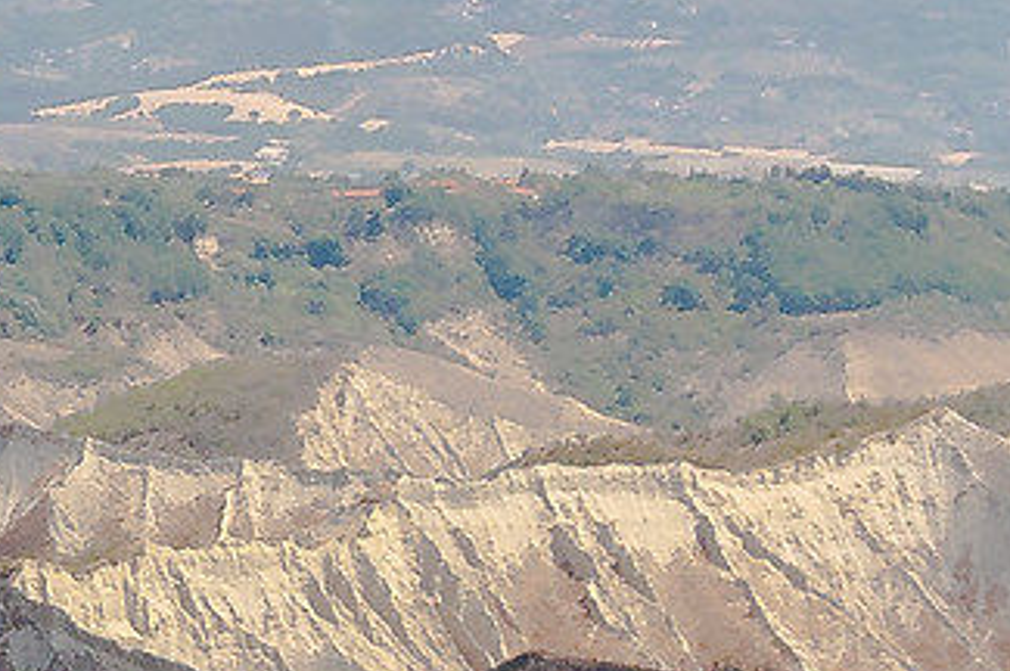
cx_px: -1936
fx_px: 10866
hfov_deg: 5.1
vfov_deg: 3.5
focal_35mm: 388
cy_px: 485
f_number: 9
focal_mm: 35
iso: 200
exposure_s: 1/320
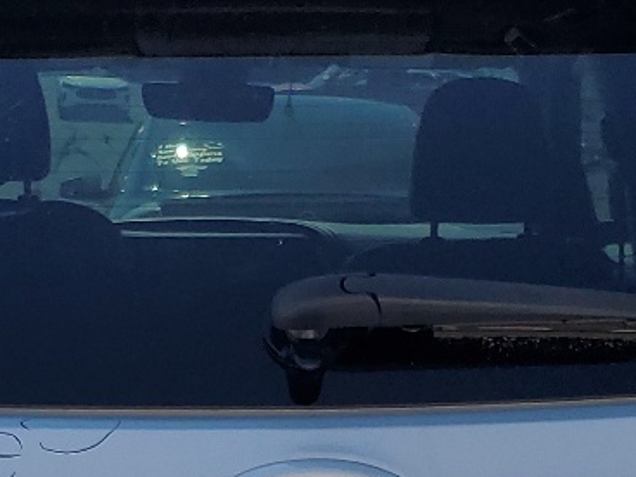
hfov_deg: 17.4
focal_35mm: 113
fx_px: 2076
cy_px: 591
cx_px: 271
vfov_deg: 12.7
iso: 50
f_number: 1.5
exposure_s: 1/3333
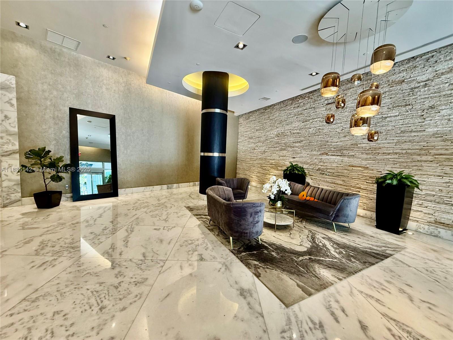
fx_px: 183
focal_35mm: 14
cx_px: 226
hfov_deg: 102.1
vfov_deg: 85.7
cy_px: 170
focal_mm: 2.22
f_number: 2.2
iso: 250
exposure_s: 1/60
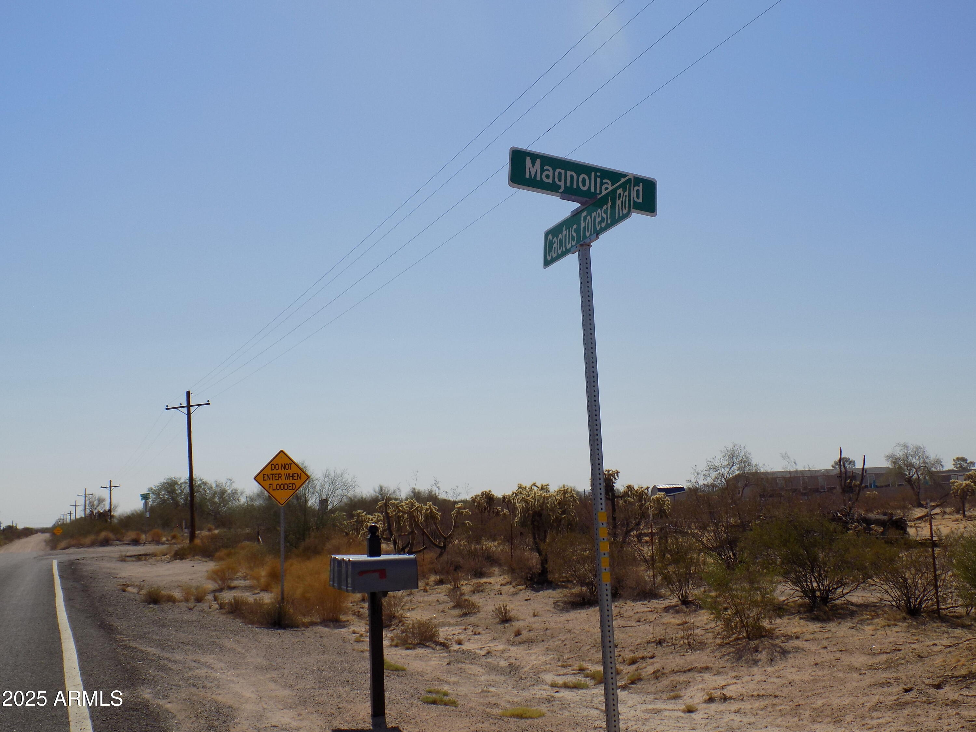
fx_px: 1156
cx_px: 488
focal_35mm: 41
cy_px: 366
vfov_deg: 35.1
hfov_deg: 45.8
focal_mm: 7.3
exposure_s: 1/200
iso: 80
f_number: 11.5
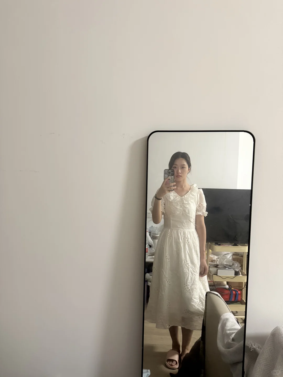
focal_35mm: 24
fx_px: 262
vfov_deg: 71.6
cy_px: 188
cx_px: 142
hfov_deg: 56.8
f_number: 1.78
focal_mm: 6.76
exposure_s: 1/50
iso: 500
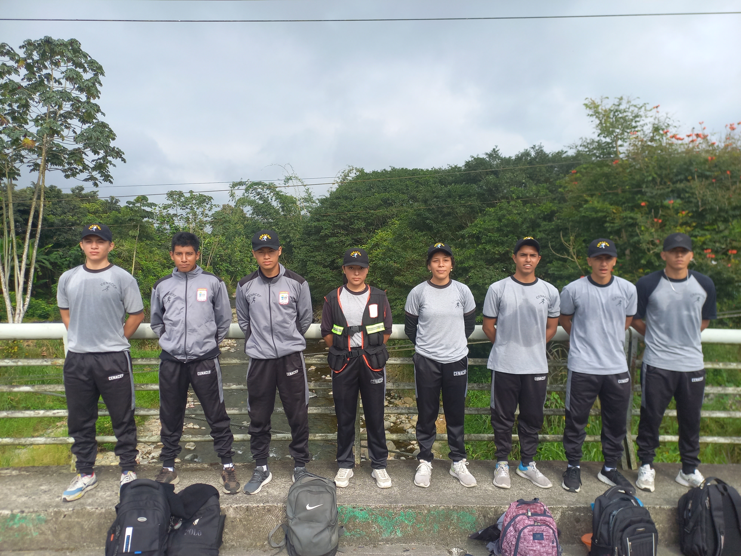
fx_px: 535
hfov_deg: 69.4
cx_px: 370
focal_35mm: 25
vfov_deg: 54.9
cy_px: 278
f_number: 1.8
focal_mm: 4.65
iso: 50
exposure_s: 1/542
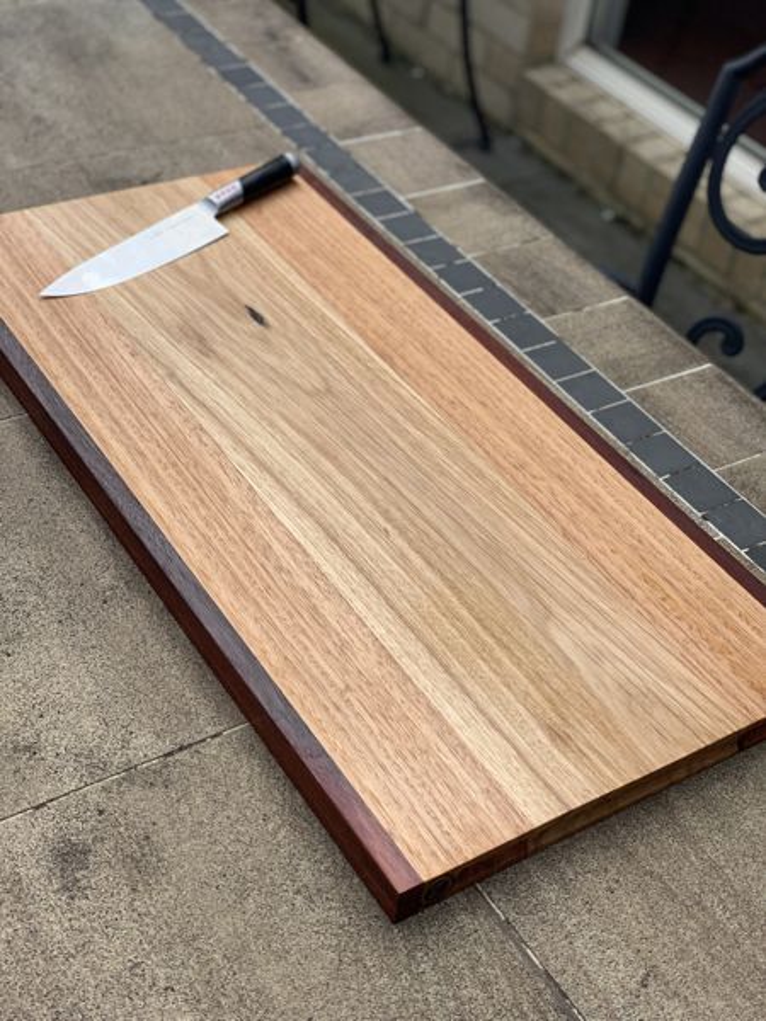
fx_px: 1534
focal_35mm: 52
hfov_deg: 28.0
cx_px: 383
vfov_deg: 36.8
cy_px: 510
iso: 16
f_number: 2.4
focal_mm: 6
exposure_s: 1/666
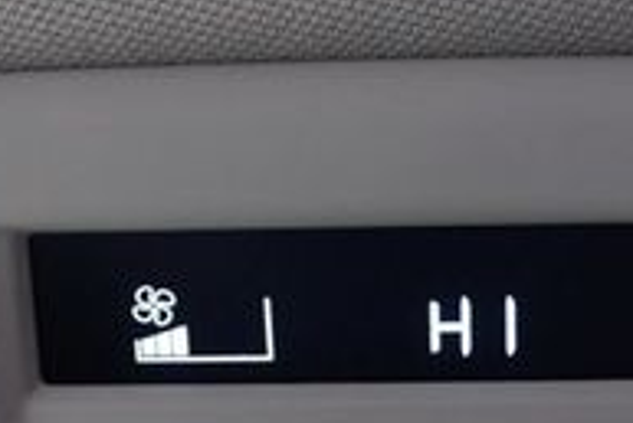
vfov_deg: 8.1
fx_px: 2974
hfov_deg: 12.1
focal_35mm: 169
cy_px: 390
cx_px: 374
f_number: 5
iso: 800
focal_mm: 34
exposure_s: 1/60
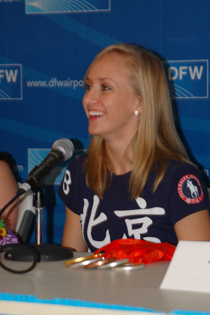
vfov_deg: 11.4
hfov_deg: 7.6
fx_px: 1578
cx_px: 105
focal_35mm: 180
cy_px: 158
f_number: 6
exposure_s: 1/60
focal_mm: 120
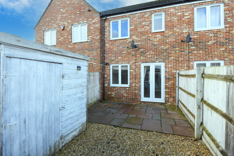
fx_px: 104
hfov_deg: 96.7
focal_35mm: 16
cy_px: 78
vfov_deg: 73.8
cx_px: 117
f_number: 6.3
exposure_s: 1/500
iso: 500
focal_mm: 16
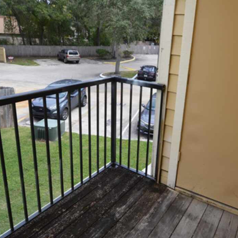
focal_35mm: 28
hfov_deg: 56.9
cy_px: 106
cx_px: 143
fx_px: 218
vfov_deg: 57.2
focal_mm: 12
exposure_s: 1/125
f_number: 5.6
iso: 100
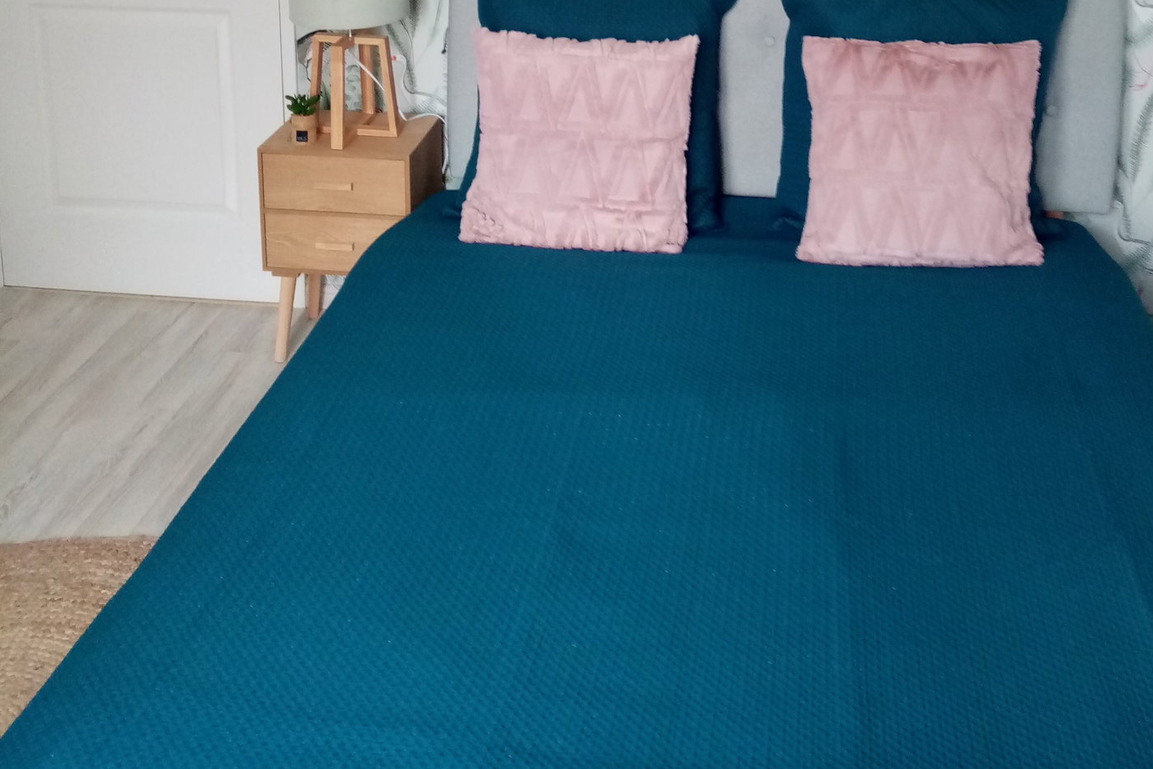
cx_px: 644
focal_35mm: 41
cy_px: -92
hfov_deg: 47.3
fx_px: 1313
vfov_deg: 29.2
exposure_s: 1/33.3
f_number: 1.8
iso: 360
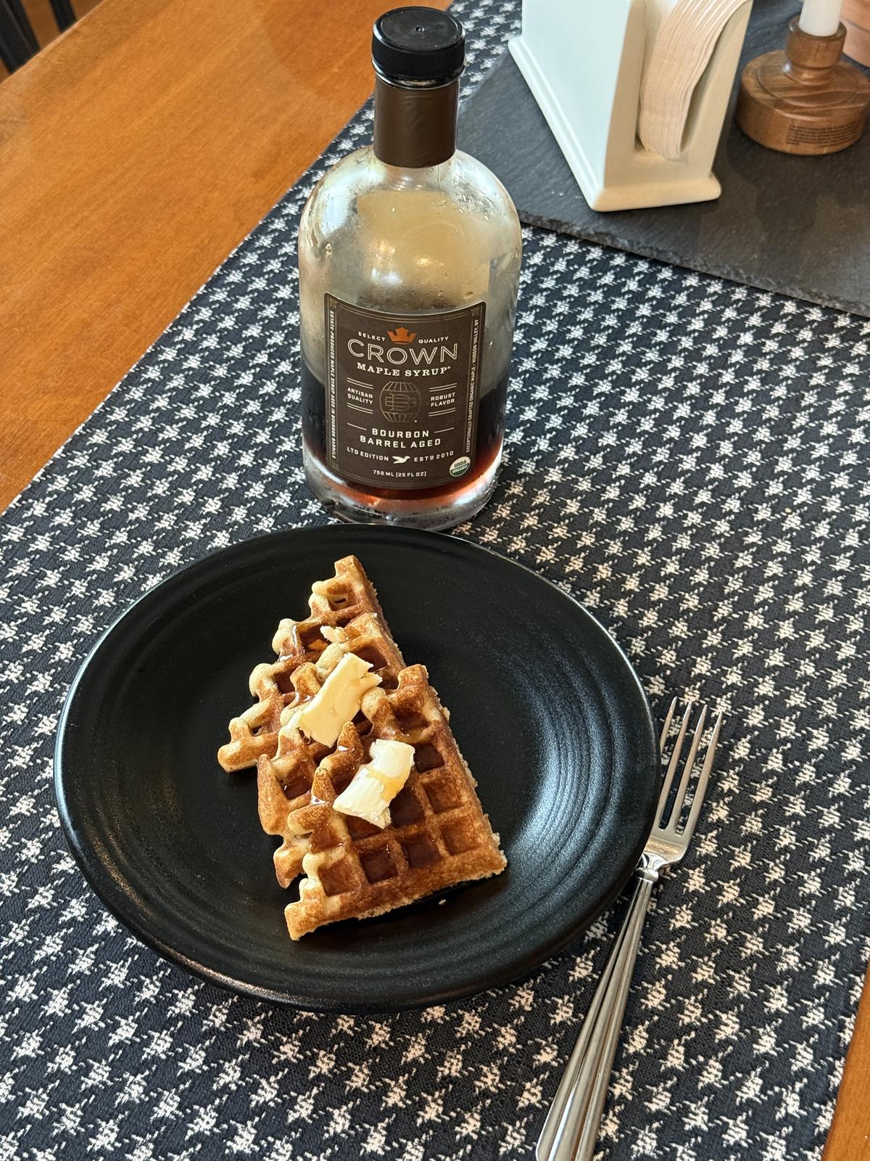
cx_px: 435
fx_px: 1609
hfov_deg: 30.3
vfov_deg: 39.7
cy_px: 580
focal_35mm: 48
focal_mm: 6.76
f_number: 1.78
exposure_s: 1/40
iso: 400
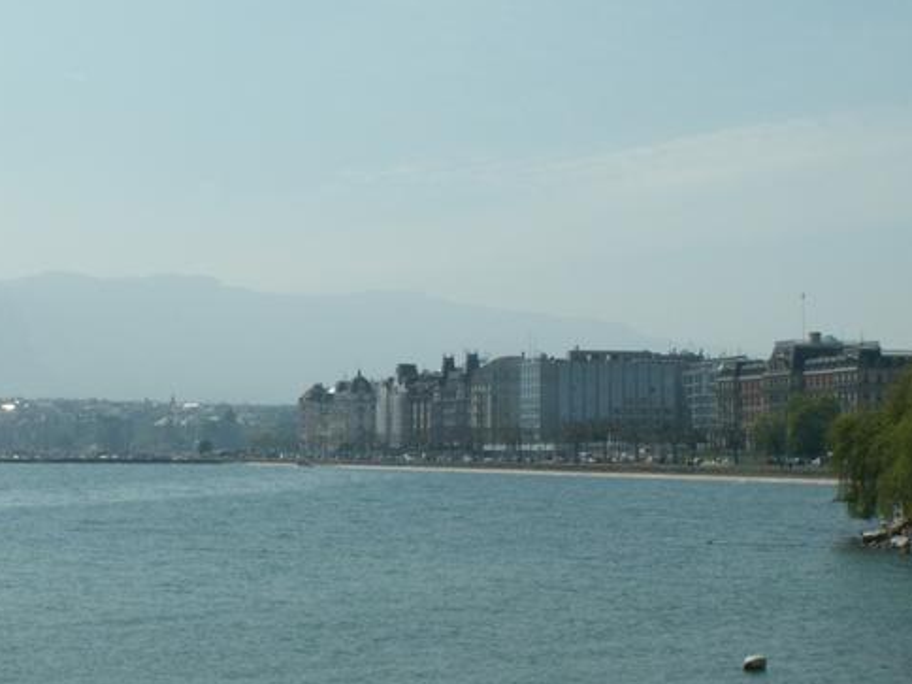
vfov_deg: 18.0
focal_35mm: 82
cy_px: 352
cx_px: 320
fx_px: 2160
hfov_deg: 23.8
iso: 50
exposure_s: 1/320
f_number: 8
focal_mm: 10.41
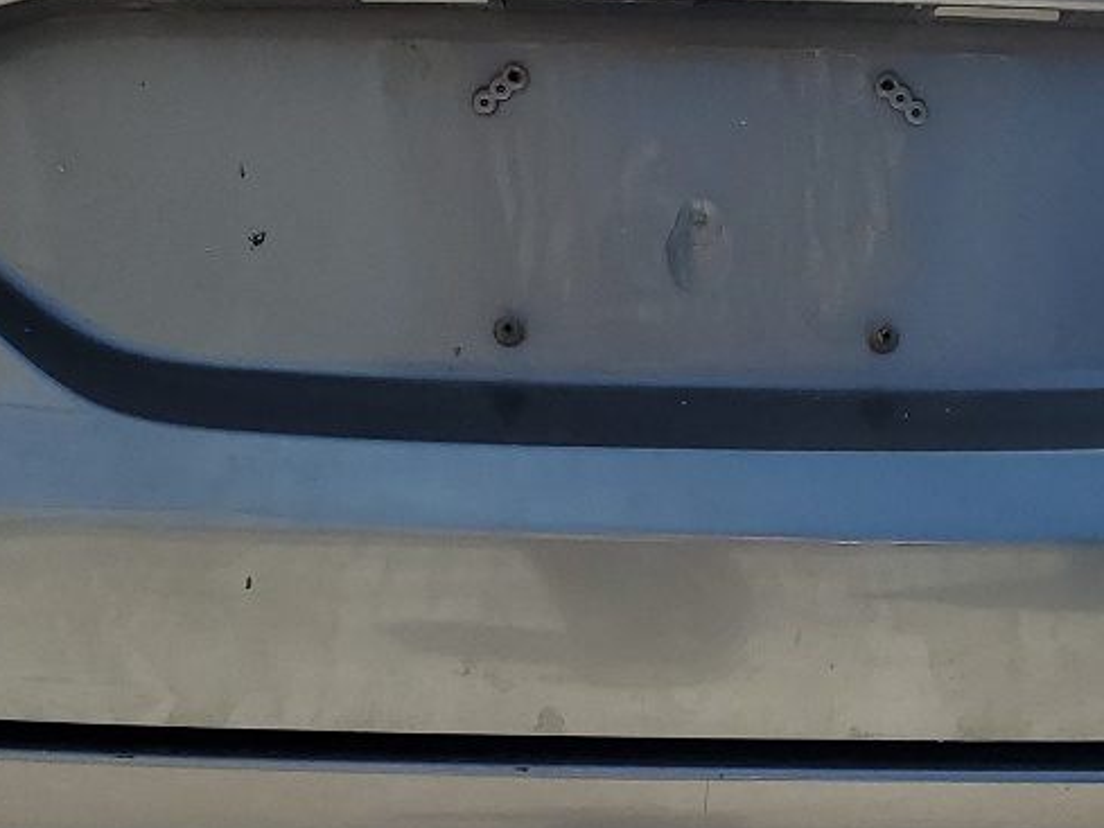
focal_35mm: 85
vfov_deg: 17.4
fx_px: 2712
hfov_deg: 23.0
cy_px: 460
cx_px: 639
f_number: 1.5
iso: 50
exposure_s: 1/2500
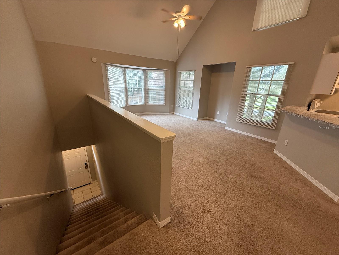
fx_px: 137
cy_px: 128
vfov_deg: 85.7
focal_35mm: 14
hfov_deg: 102.1
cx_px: 170
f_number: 2.2
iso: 250
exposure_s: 1/120
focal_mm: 2.22
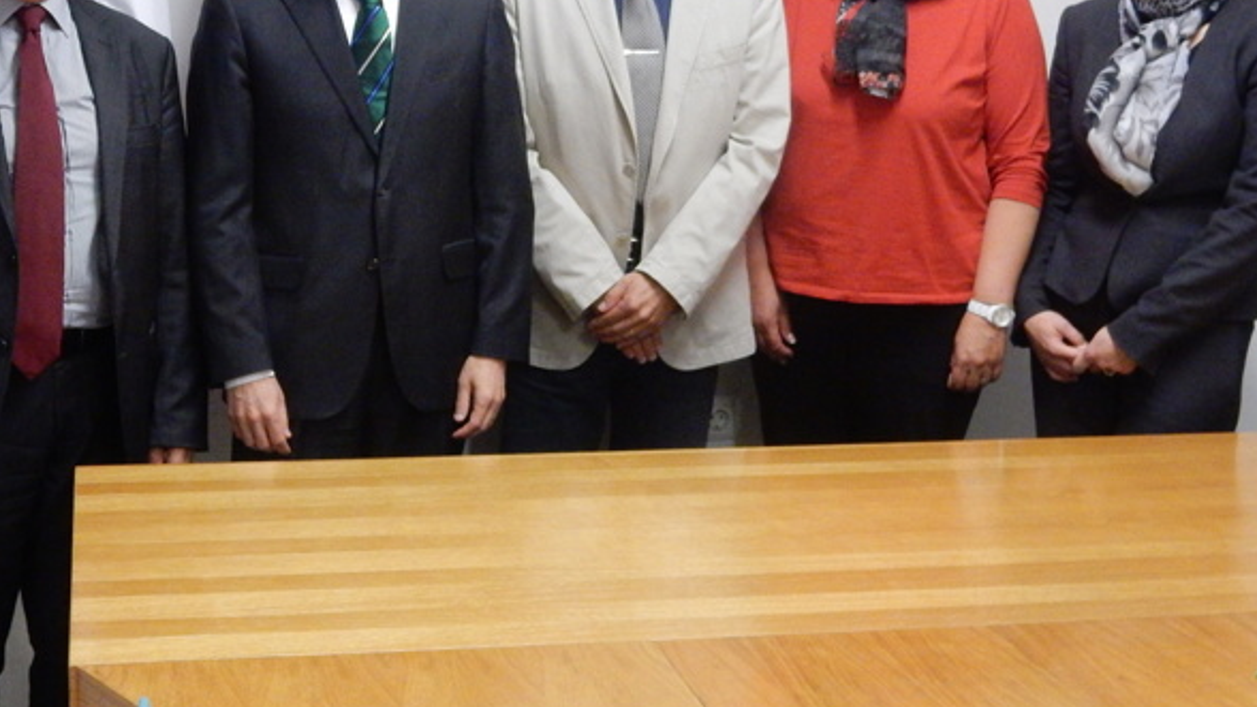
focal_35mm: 60
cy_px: 296
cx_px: 549
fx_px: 2000
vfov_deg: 20.0
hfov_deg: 34.8
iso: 200
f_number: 4
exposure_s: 1/13
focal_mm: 6.4
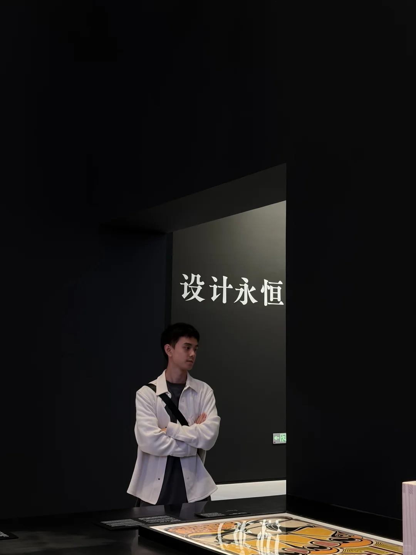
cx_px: 208
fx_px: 833
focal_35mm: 52
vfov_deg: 36.8
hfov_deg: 28.0
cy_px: 278
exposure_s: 1/60
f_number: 1.6
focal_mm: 5.96
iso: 80
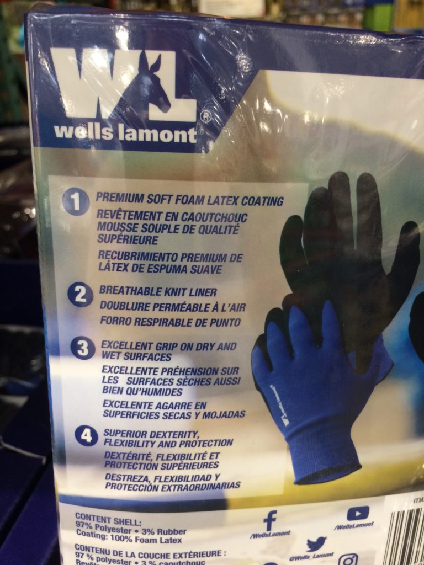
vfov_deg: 61.7
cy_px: 282
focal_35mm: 29
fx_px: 474
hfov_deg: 48.2
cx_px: 212
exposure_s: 1/30
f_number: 2.2
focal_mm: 4.15
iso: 100
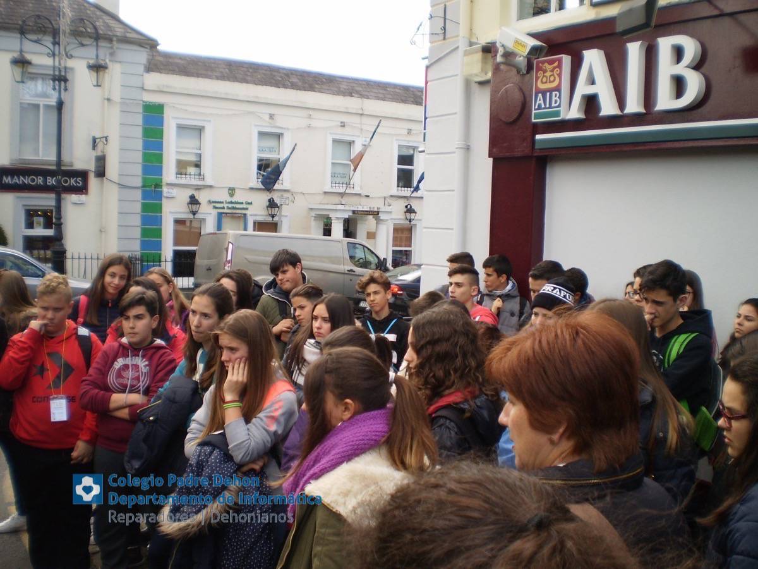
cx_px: 379
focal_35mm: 36
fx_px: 788
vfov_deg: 39.7
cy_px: 284
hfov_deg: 51.4
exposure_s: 1/250
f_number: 3.1
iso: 64
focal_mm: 6.3
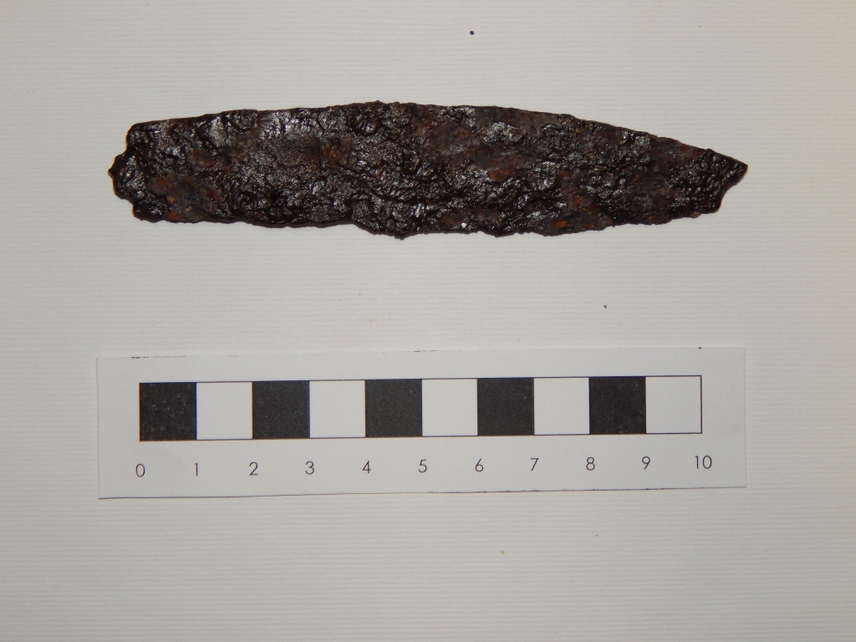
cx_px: 428
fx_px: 1508
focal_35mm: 61
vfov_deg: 24.0
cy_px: 321
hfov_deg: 31.7
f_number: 7.9
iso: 180
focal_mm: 10.9
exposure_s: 1/30
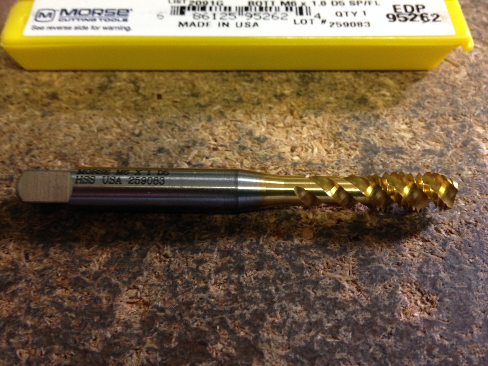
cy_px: 183
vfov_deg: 42.9
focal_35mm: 33
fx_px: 465
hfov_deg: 55.4
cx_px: 244
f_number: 2.4
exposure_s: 1/20
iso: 125
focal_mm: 4.12
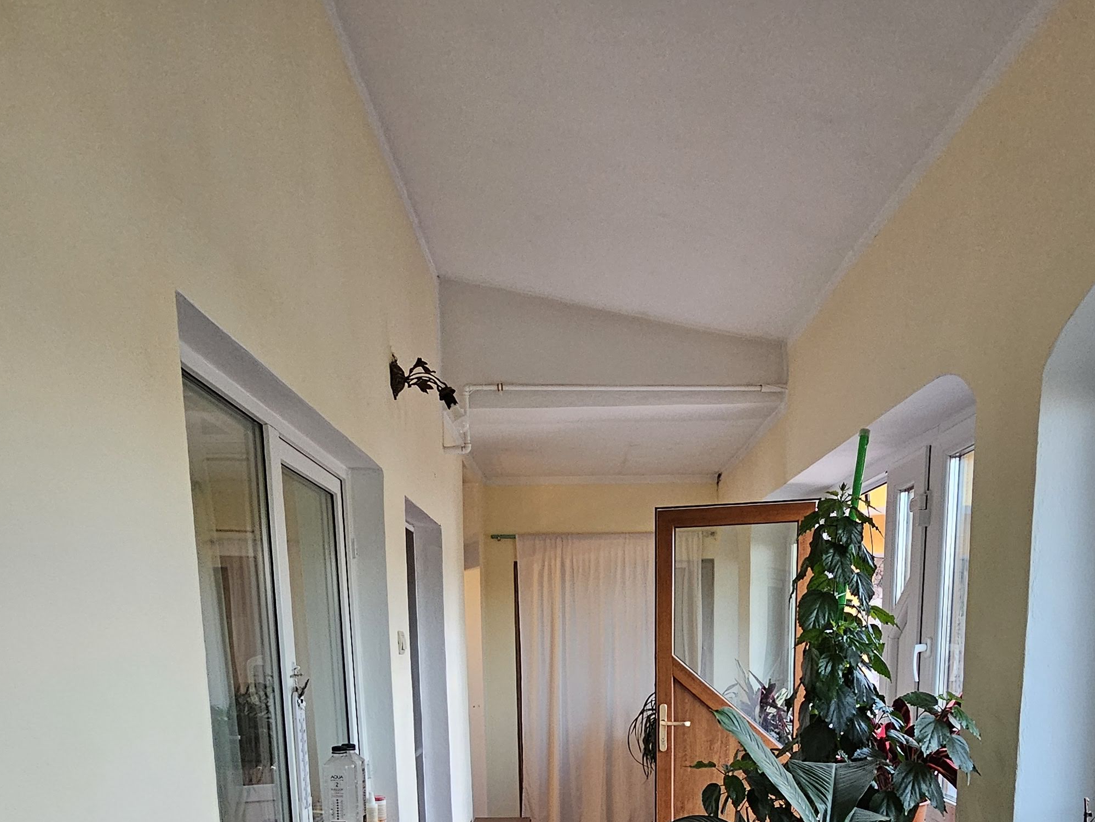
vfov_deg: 45.9
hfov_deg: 67.3
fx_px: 822
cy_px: 795
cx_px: 579
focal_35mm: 26
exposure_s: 1/50
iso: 250
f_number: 2.2
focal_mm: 2.2
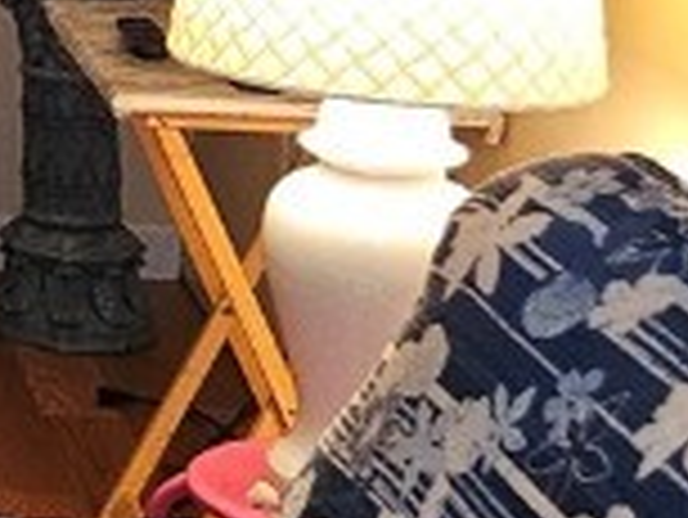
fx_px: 3063
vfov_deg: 9.3
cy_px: -365
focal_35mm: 154
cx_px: -985
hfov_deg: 10.8
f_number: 1.8
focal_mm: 5.4
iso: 100
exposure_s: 1/24
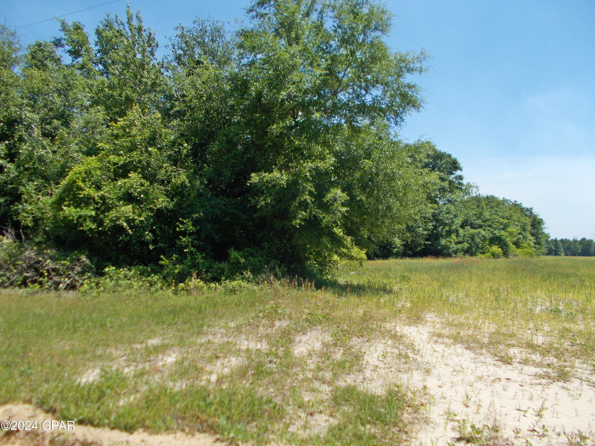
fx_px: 447
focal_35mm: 26
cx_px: 298
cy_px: 223
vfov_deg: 53.1
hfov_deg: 67.3
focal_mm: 4.6
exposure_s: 1/125
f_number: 8
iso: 80
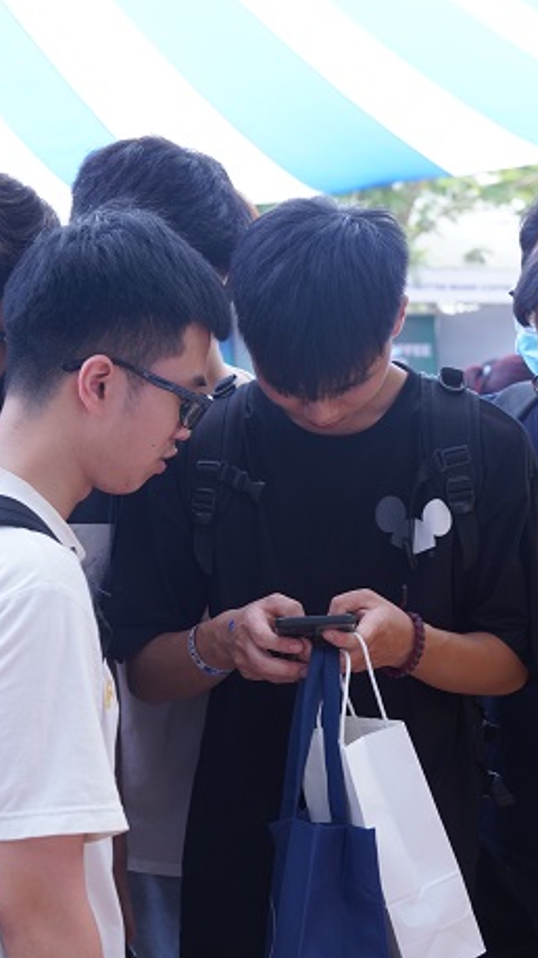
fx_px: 1728
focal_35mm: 68
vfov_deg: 31.0
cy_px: 484
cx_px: 204
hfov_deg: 17.7
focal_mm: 42.7
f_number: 5
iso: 400
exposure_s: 1/125
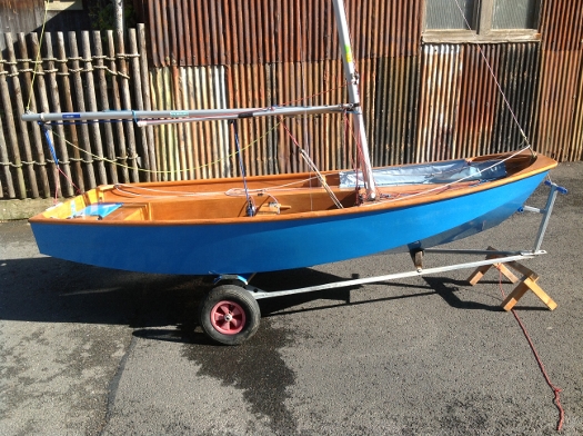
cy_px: 218
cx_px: 292
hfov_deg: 52.7
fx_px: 589
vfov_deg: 40.6
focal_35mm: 35
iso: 50
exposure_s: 1/756
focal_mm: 4.28
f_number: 2.4
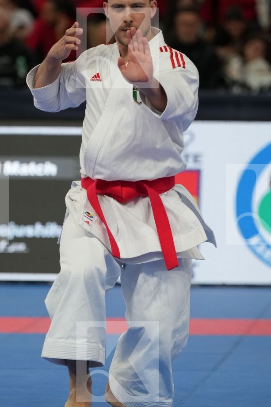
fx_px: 3682
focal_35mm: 326
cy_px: 204
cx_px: 118
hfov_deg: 4.2
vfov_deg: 6.3
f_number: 2.8
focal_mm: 167
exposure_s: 1/1000
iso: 1600
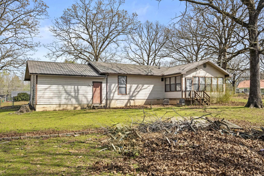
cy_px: 88
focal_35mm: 29
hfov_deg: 63.7
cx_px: 132
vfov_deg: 45.0
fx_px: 213
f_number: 8
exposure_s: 1/125
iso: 400
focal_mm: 19.1
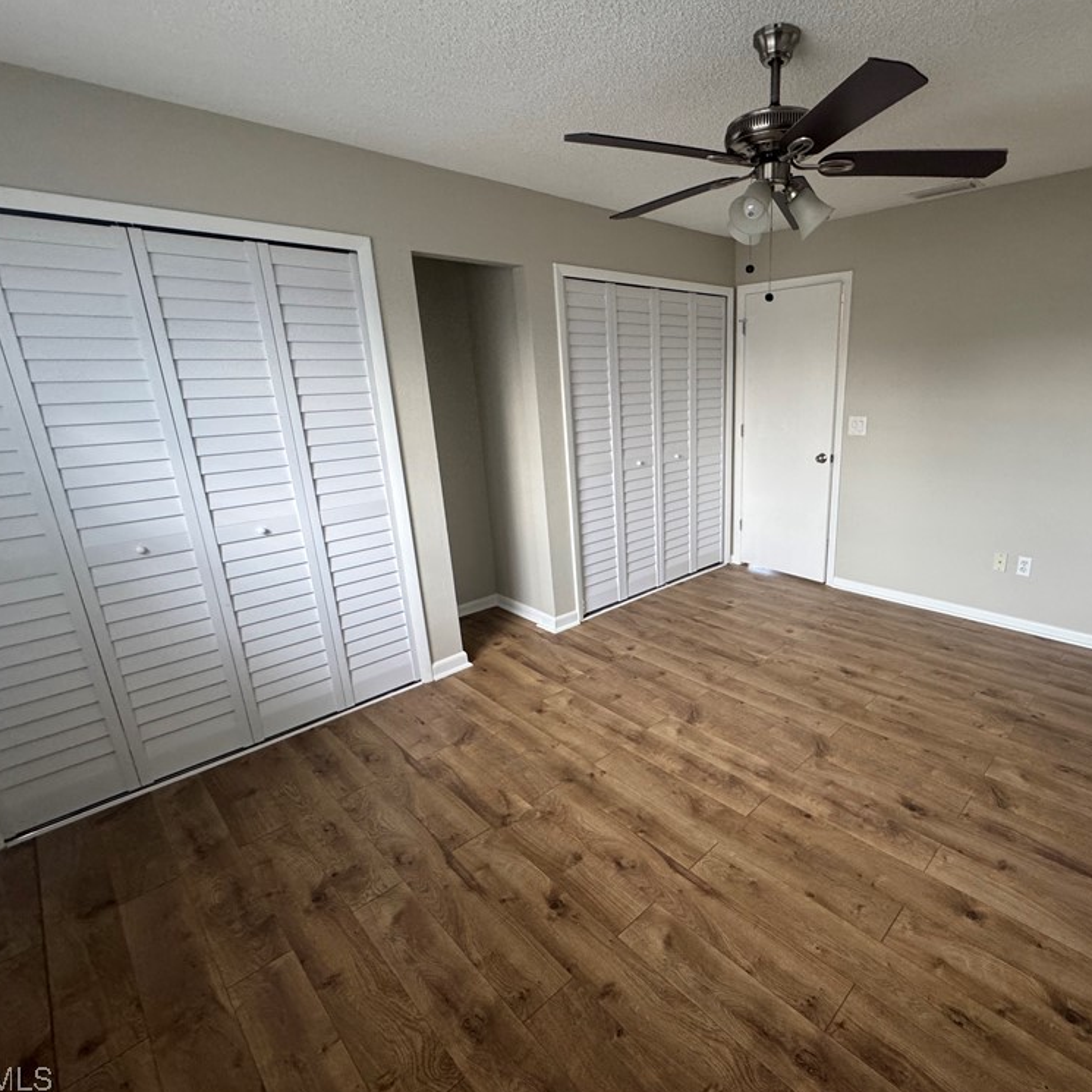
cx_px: 664
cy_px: 550
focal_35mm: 17
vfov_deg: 84.0
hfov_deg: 82.8
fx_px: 607
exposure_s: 1/120
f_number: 2.2
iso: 250
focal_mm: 2.22
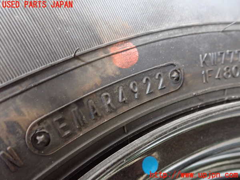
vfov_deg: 46.8
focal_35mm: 30
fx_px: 208
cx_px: 120
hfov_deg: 60.0
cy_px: 90
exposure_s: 1/30
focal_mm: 5.4
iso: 800
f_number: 2.3
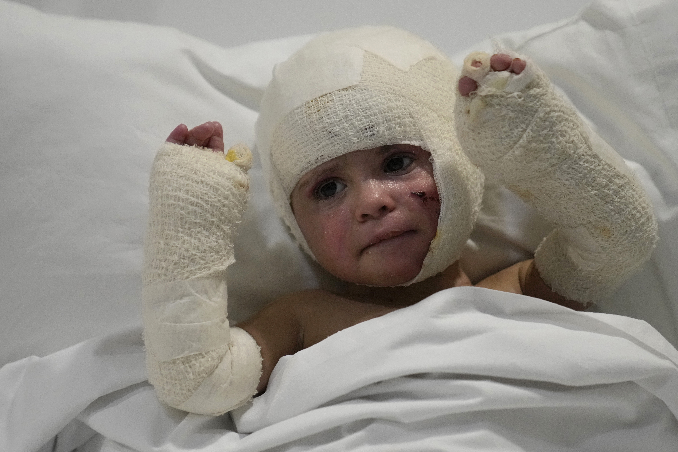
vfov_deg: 19.5
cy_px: 226
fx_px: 1318
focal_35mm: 70
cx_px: 339
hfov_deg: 28.8
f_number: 2.8
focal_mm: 70
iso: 3200
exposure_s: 1/800
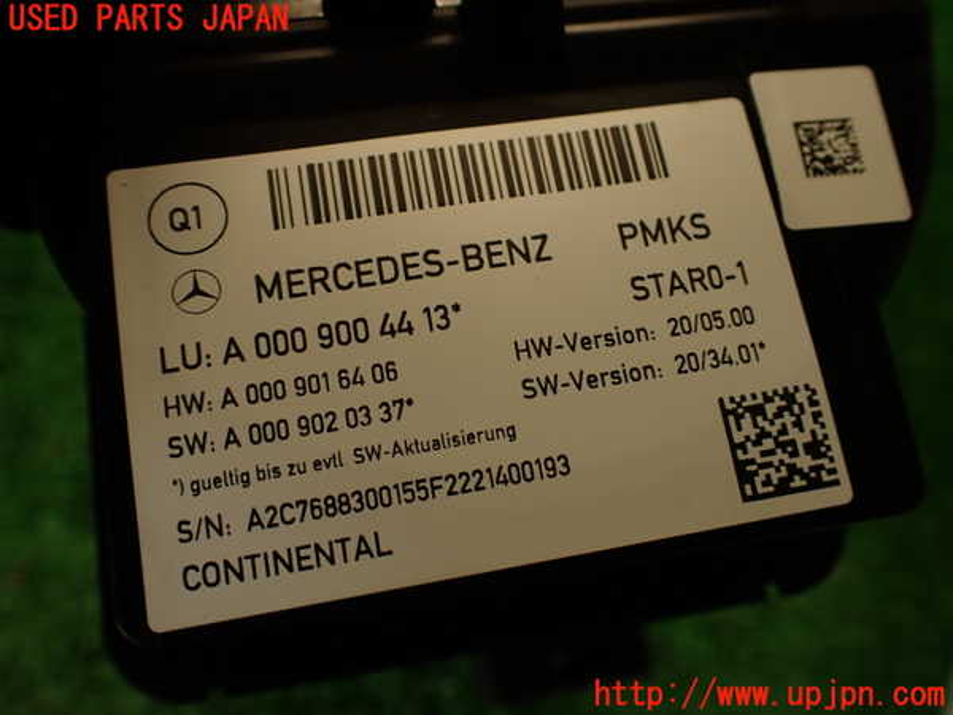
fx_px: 826
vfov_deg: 46.8
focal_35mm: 30
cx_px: 476
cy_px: 358
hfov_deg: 60.0
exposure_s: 1/60
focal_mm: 5.4
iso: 100
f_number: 2.3
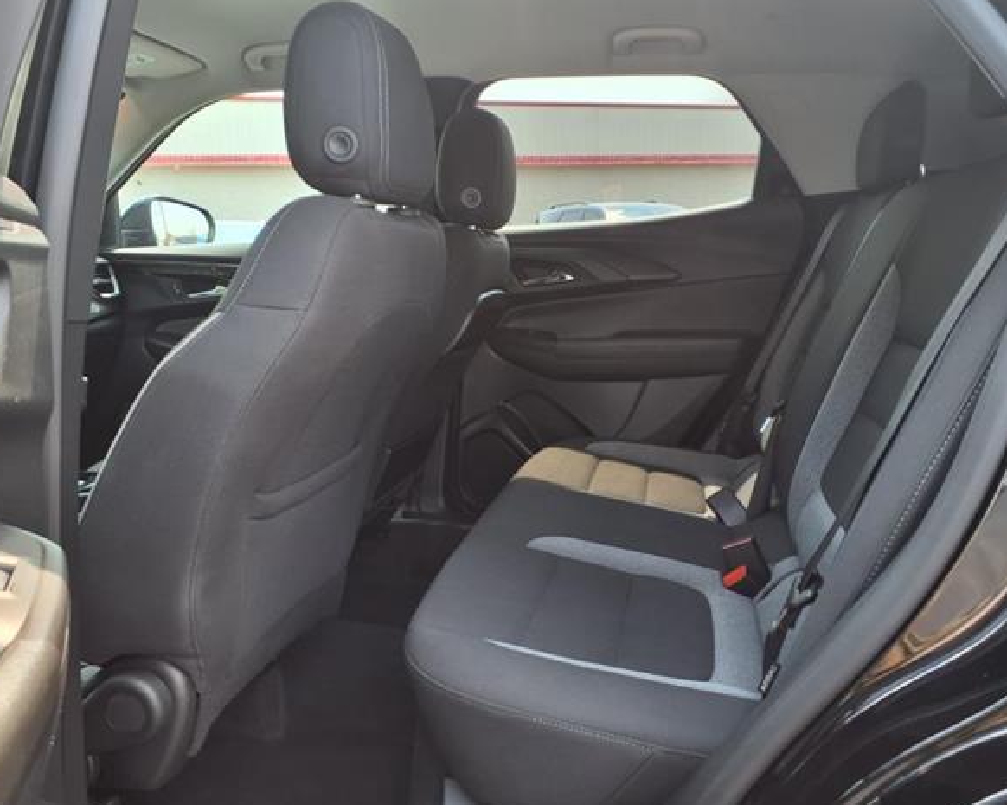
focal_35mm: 29
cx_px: 529
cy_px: 400
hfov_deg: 60.4
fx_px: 864
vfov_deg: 49.9
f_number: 1.9
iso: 40
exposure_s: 1/120
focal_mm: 3.58
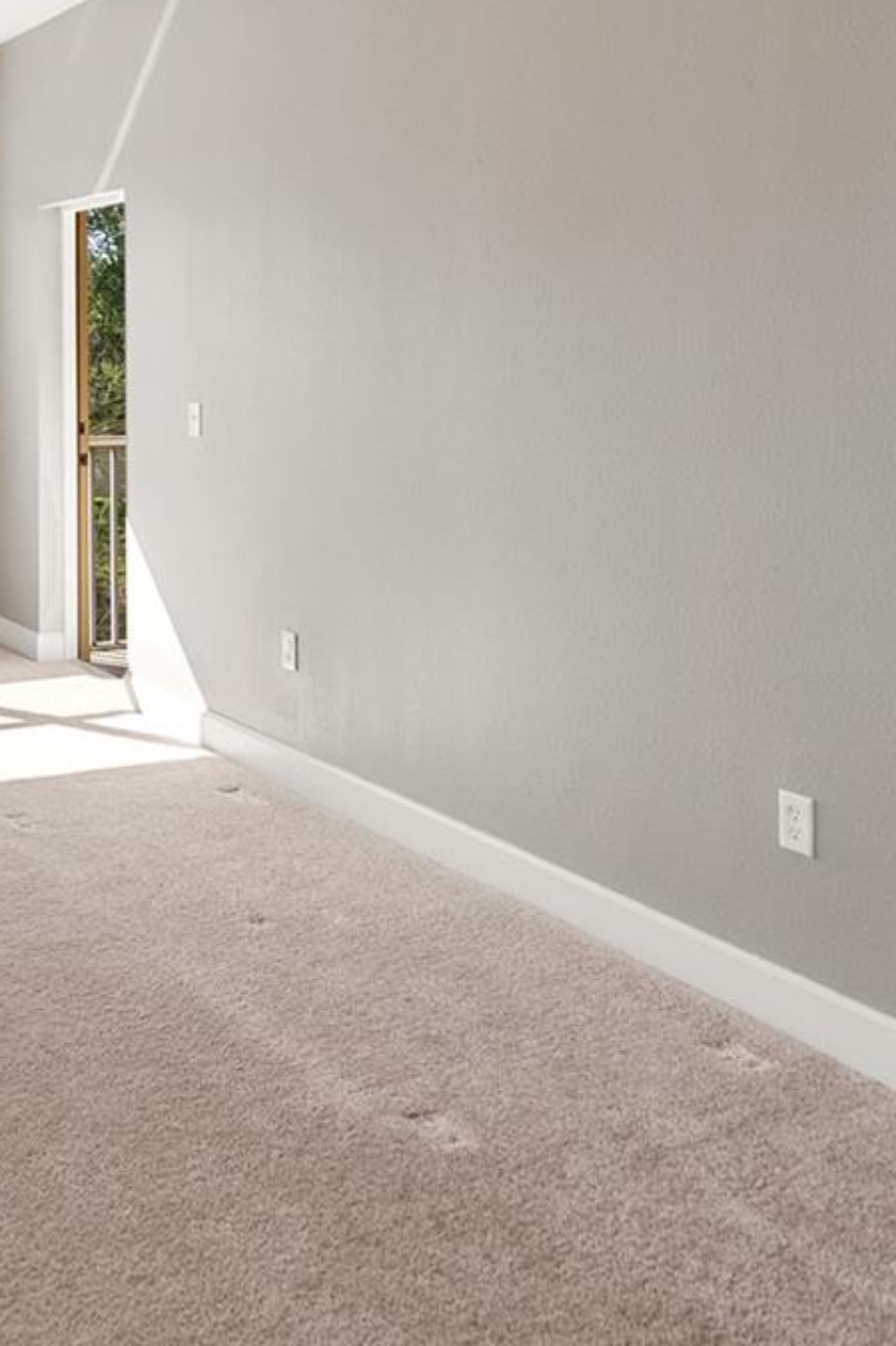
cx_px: -58
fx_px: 1419
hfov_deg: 31.6
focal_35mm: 38
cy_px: 431
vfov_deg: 49.7
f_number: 2.8
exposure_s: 1/250
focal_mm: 16
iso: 160
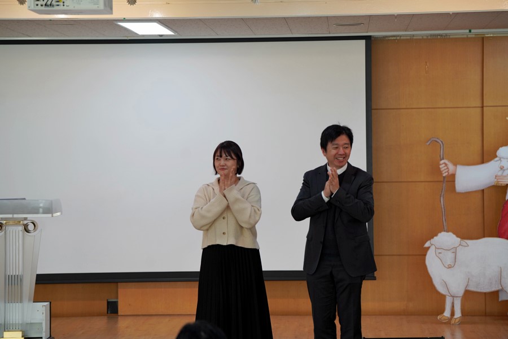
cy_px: 170
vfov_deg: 11.7
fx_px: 1651
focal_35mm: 117
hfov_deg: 17.5
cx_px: 254
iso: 400
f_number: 4
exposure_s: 1/160
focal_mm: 117
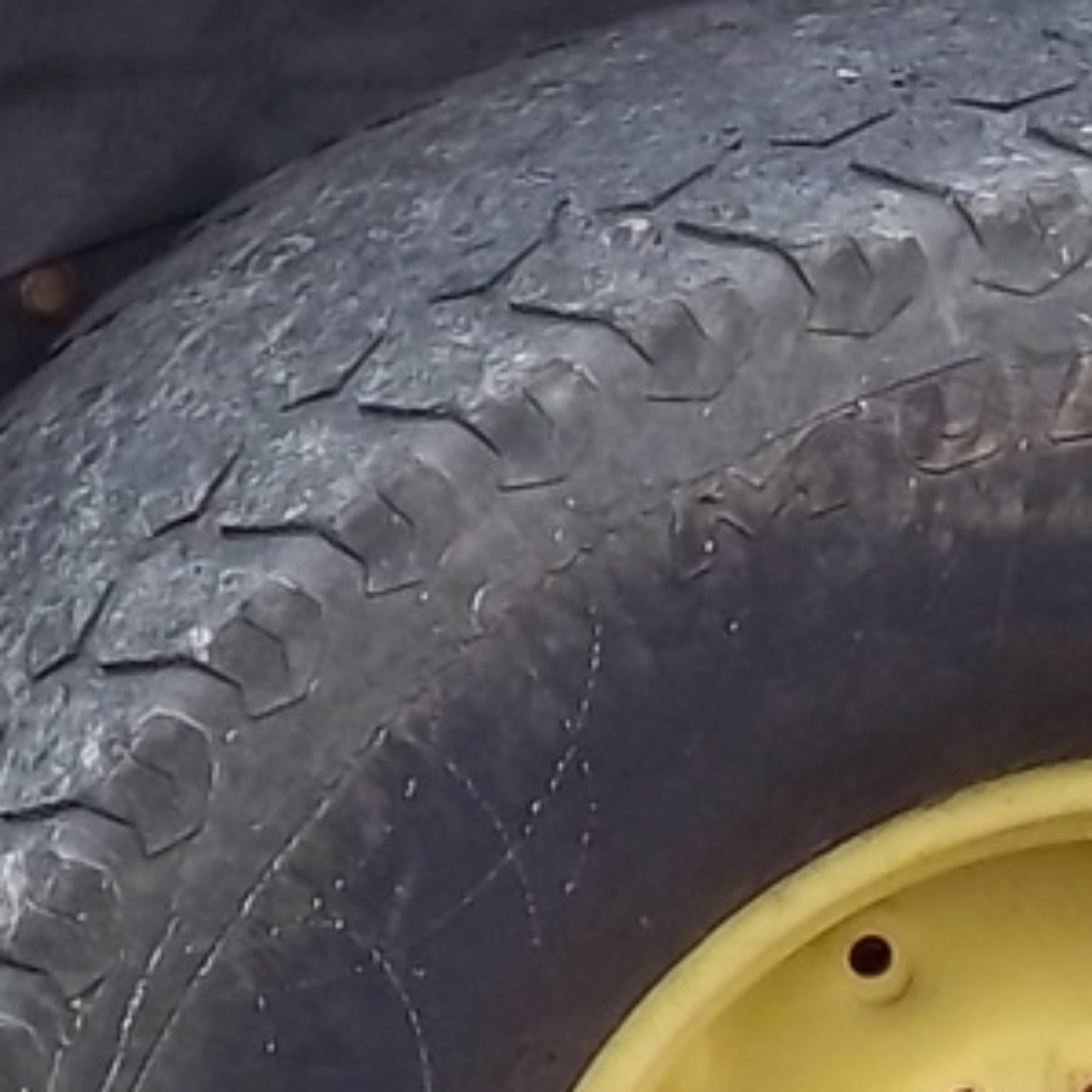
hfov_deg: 7.6
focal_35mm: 218
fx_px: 7780
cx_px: -1209
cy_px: -22
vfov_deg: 8.0
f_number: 3.1
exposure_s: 1/125
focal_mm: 6.5
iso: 80
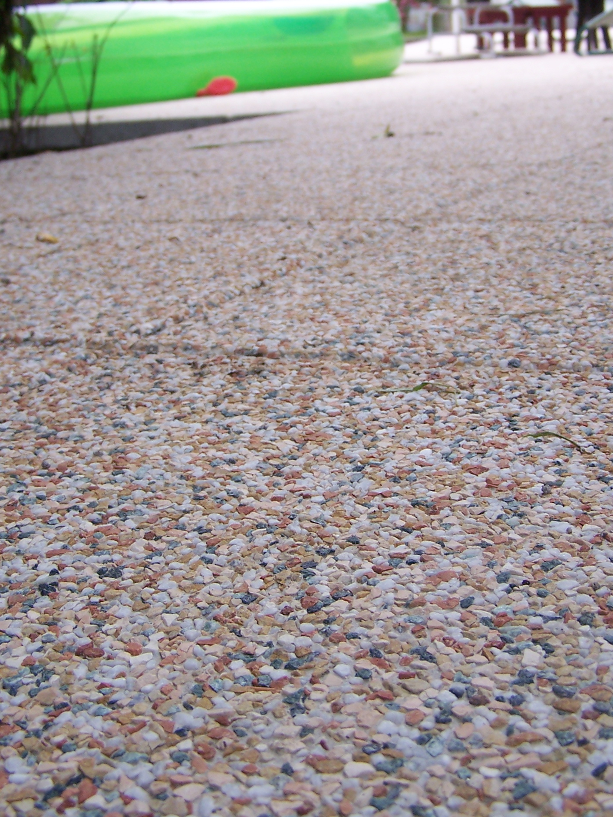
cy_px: 313
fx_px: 1228
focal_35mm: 52
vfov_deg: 36.6
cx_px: 320
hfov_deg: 28.0
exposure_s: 1/320
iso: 80
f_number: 2.8
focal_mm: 6.3
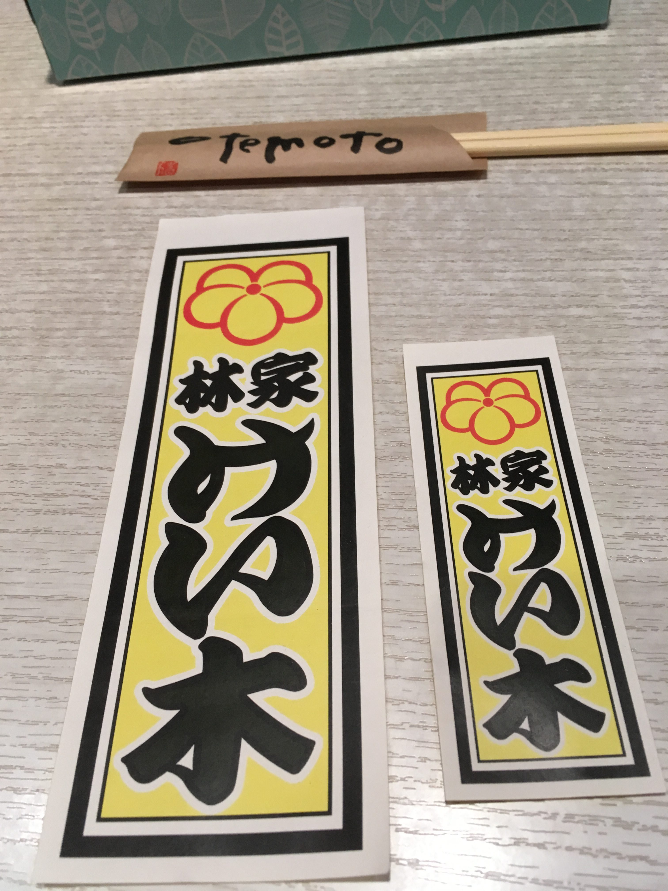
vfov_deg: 61.7
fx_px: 746
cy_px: 446
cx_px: 334
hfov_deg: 48.2
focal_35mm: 29
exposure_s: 1/30
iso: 64
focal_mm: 4.15
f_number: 2.2
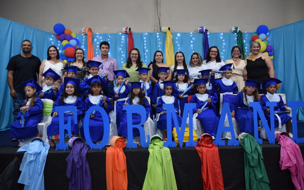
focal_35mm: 28
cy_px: 91
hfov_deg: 66.5
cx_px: 153
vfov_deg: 44.5
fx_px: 232
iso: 2000
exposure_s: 1/60
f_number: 3.5
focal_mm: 18
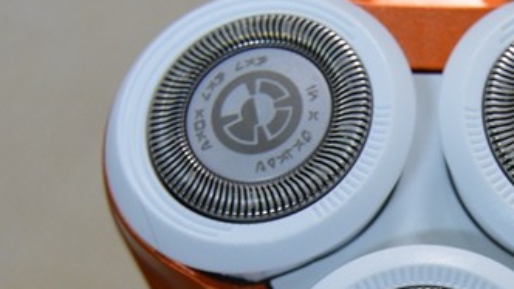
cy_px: 317
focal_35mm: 132
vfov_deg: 9.1
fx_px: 1803
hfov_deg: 16.1
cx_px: 420
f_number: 4.5
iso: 720
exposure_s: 1/60
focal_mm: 35
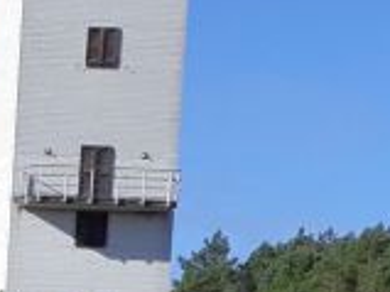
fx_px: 1959
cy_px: 721
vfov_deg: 7.9
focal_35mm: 174
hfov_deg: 9.3
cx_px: -741
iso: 40
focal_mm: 3.71
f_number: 1.7
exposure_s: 1/1855
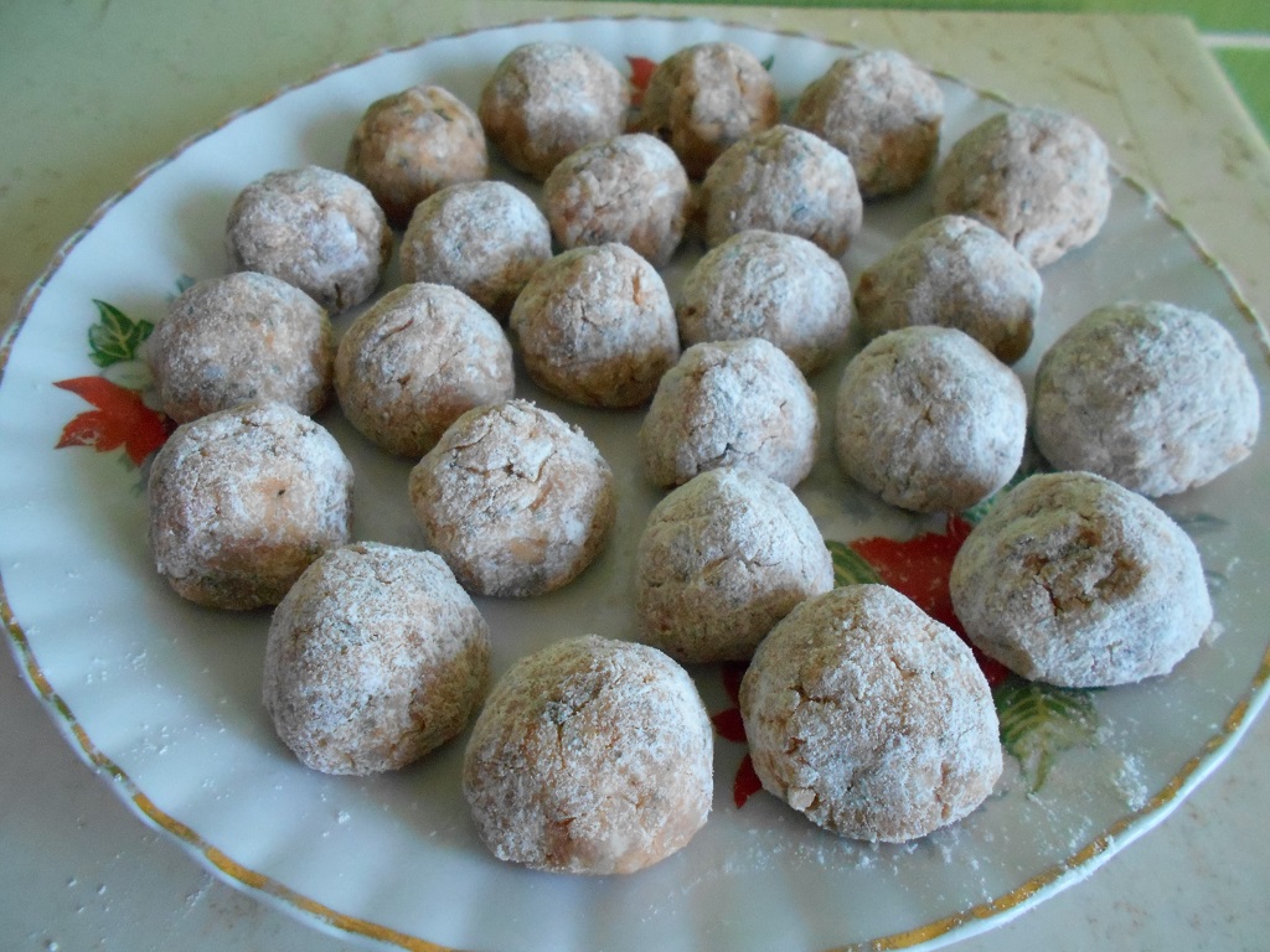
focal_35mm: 26
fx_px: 954
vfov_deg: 53.1
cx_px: 635
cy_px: 476
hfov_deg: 67.3
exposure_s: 1/125
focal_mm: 4.6
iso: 800
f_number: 3.2
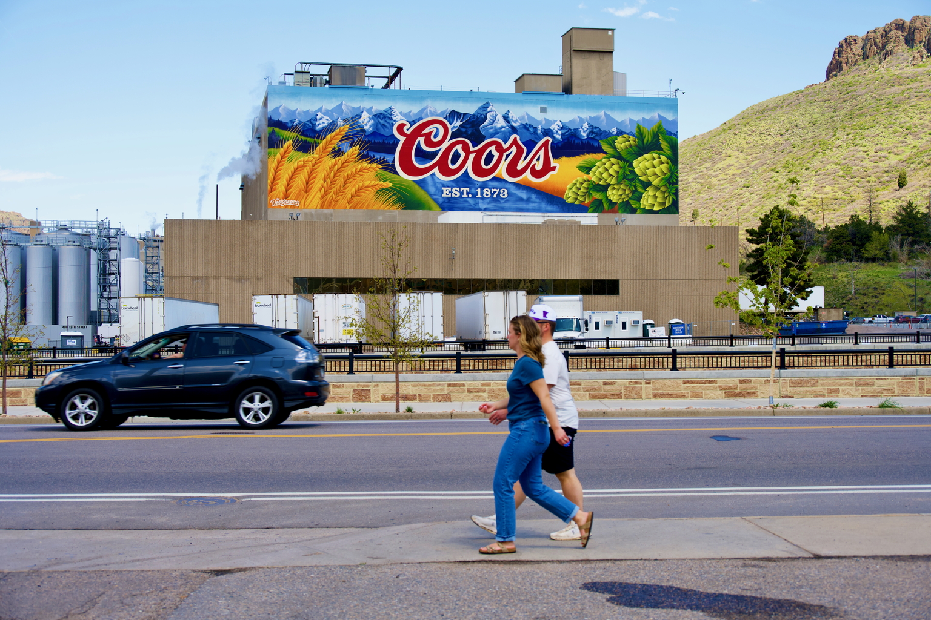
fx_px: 1293
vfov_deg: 27.0
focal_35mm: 50
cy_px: 310
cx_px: 466
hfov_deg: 39.6
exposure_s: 1/250
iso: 100
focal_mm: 50
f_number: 5.6
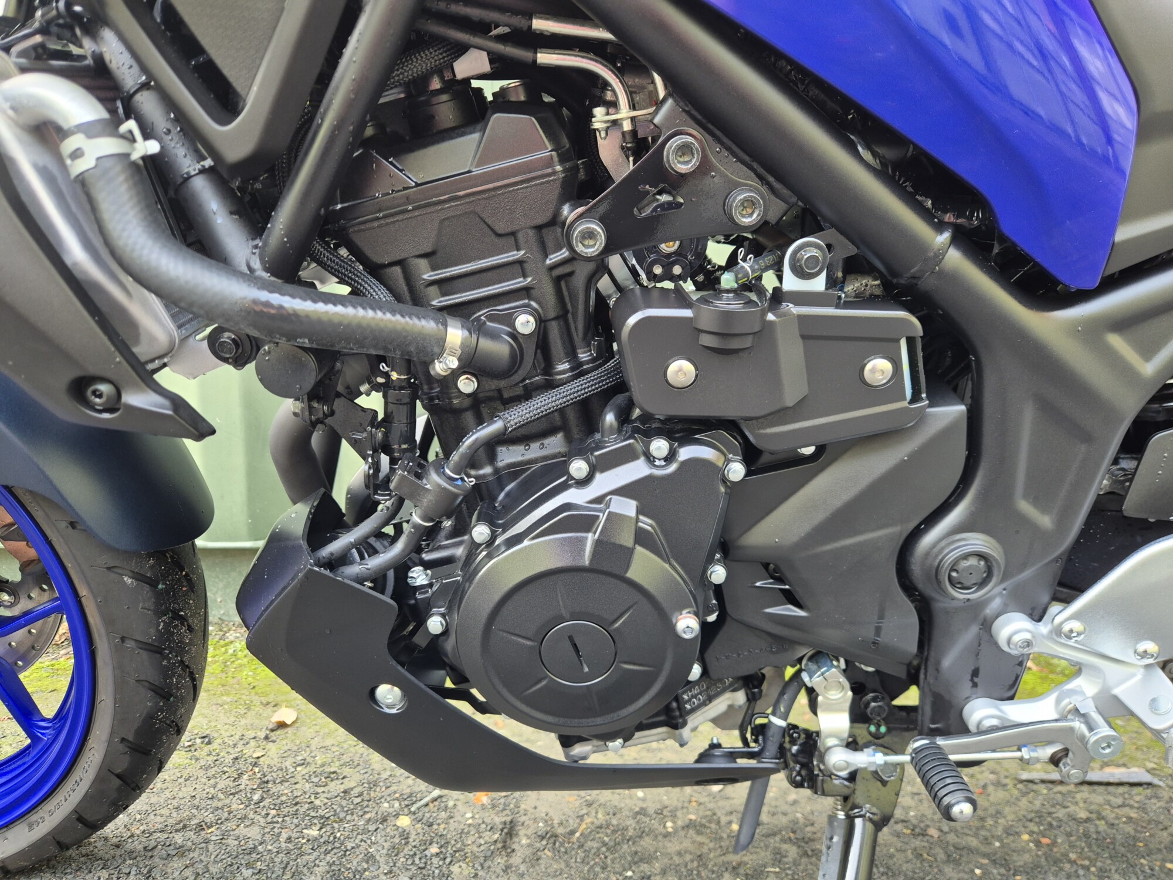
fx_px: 779
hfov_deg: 73.9
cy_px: 440
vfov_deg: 58.9
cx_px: 586
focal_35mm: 23
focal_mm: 5.4
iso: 160
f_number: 1.8
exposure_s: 1/100
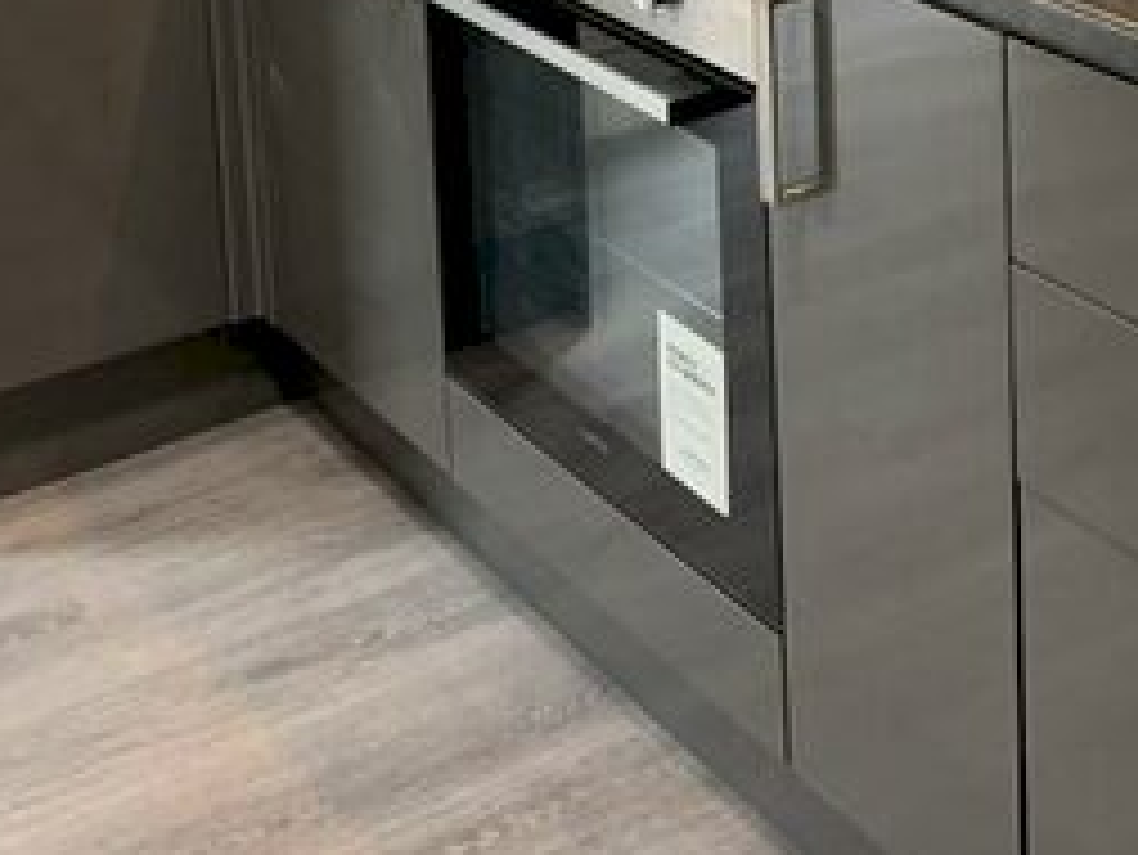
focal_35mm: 72
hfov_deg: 26.9
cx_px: 742
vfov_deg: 18.7
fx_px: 2368
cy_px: -308
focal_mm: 4.25
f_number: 1.8
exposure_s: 1/60
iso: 320
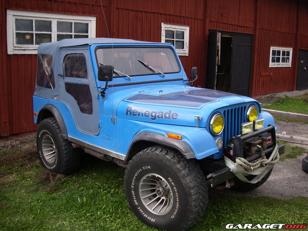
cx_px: 154
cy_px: 116
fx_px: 338
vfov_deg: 37.7
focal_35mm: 38
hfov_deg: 49.0
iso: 80
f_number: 3.3
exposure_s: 1/200
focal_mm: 6.3
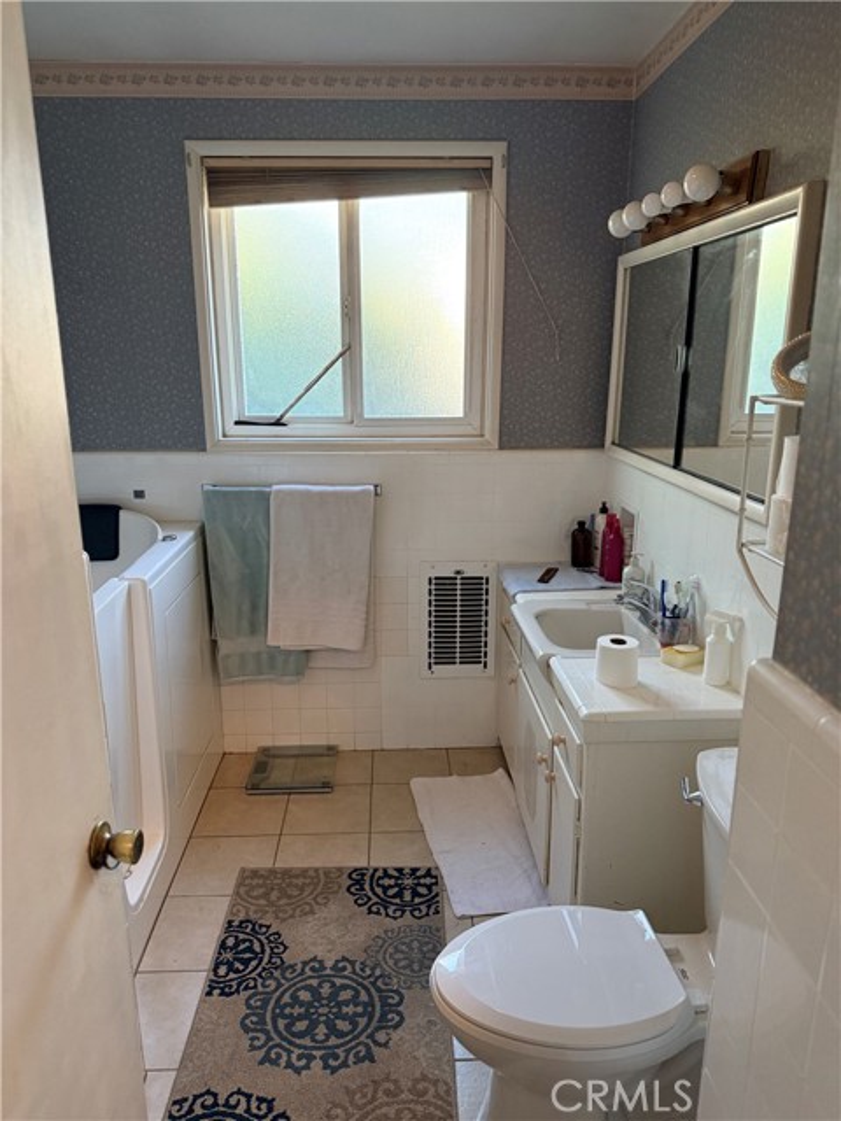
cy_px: 560
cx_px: 420
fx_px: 777
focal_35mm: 24
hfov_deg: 56.8
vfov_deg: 71.6
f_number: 1.78
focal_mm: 6.76
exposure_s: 1/120
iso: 400
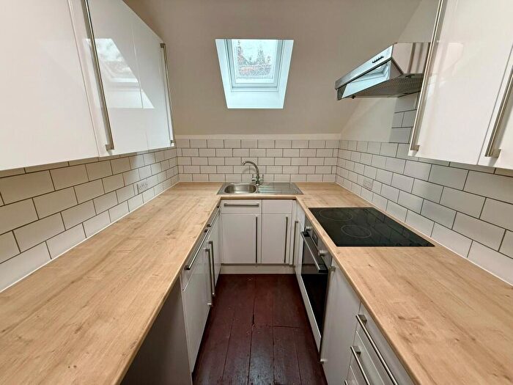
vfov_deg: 85.7
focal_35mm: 14
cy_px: 192
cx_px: 256
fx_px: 207
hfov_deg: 102.1
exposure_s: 1/100
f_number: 2.2
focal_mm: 2.22
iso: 320
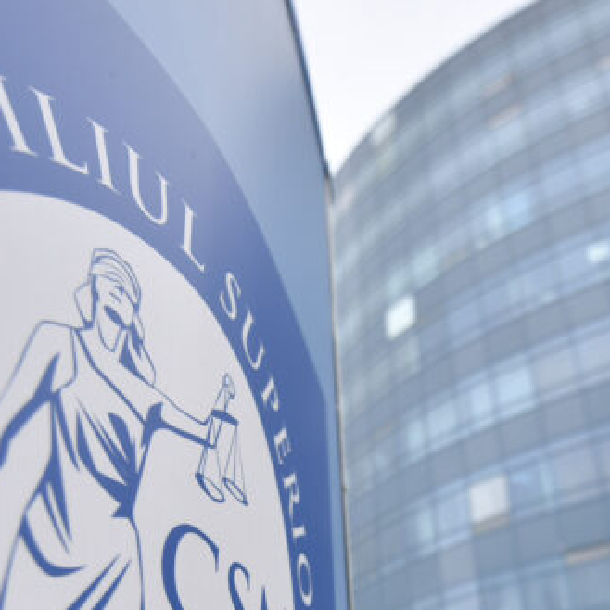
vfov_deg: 40.8
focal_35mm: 37
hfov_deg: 44.9
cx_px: 302
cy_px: 570
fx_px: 738
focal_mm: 14
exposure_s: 1/2000
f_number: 2.8
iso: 640
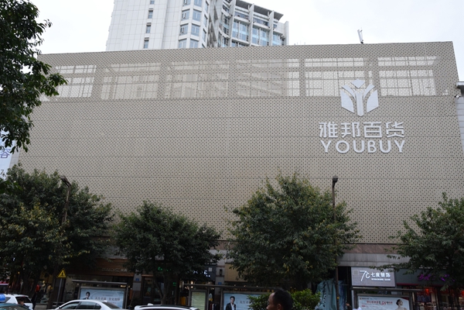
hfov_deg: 59.5
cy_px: 155
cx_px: 232
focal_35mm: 32
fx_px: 406
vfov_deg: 41.7
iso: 1600
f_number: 11
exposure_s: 1/500
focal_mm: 21
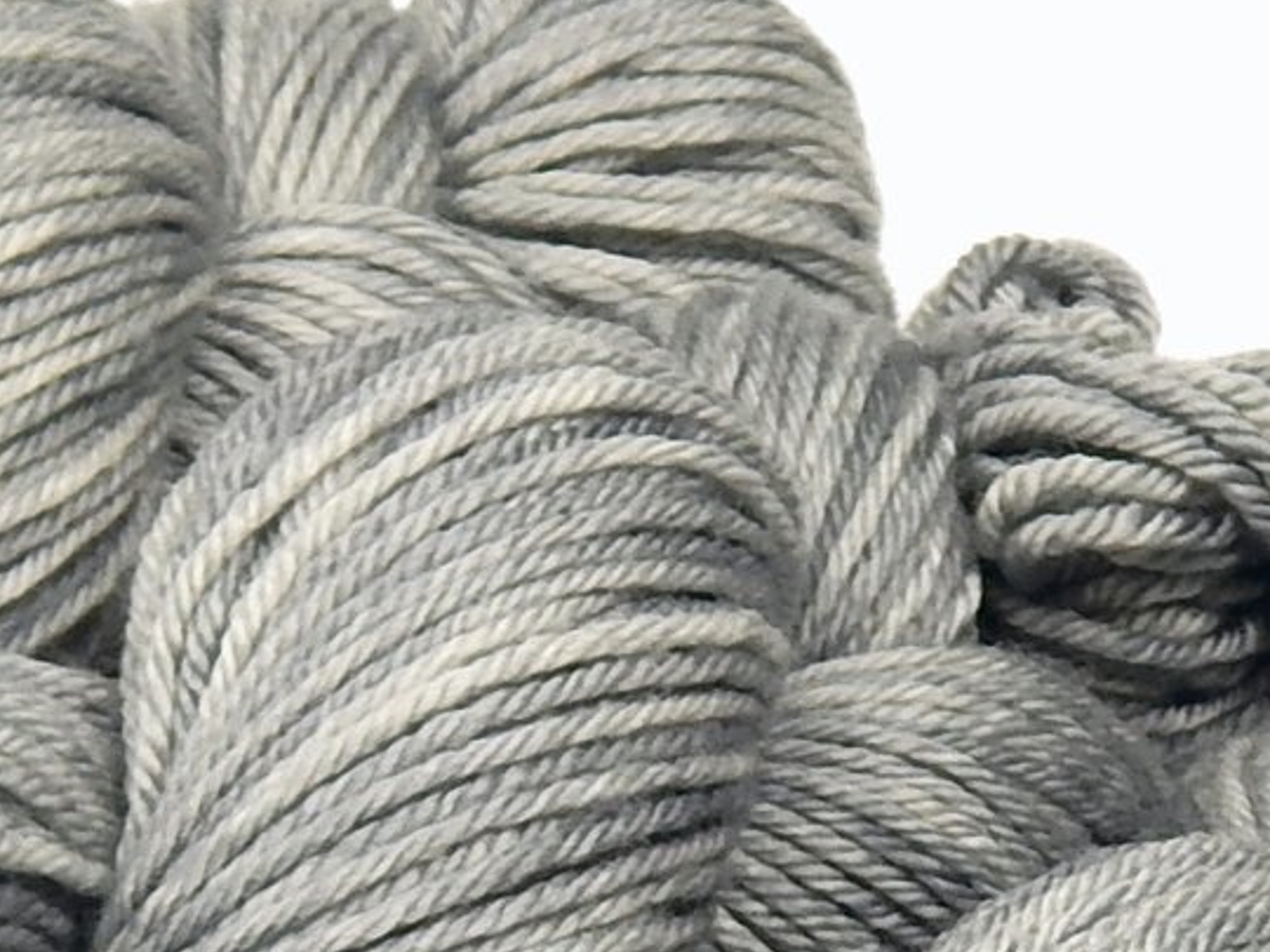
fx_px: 4953
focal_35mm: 135
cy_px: 1490
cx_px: 205
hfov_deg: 14.5
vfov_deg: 10.5
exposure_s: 1/25
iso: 125
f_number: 3.4
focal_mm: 6.8
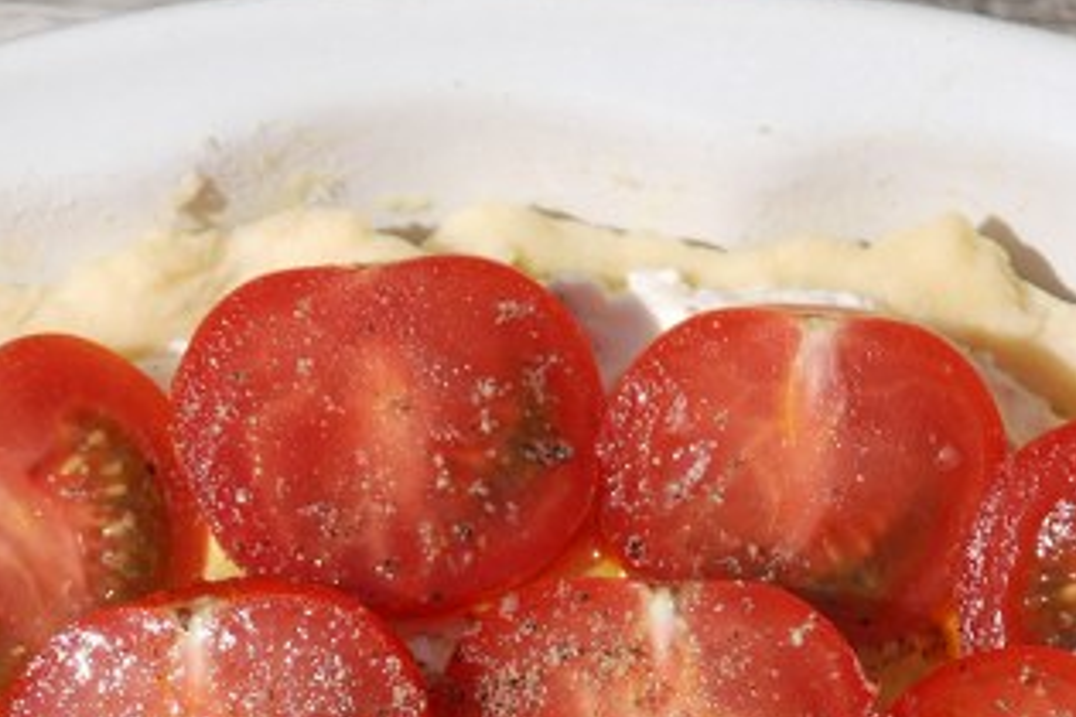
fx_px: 11387
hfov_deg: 5.4
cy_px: 871
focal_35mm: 381
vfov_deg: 3.6
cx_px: 154
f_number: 5.6
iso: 100
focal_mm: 100
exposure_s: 1/500
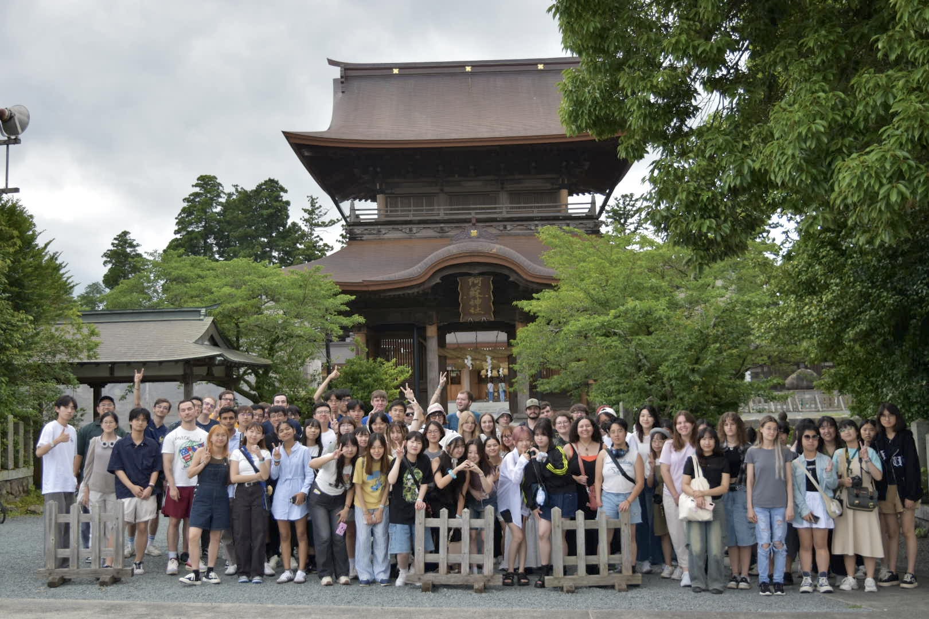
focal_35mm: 40
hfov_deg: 47.9
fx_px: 1045
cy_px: 310
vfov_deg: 33.0
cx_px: 464
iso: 200
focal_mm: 27
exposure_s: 1/500
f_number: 4
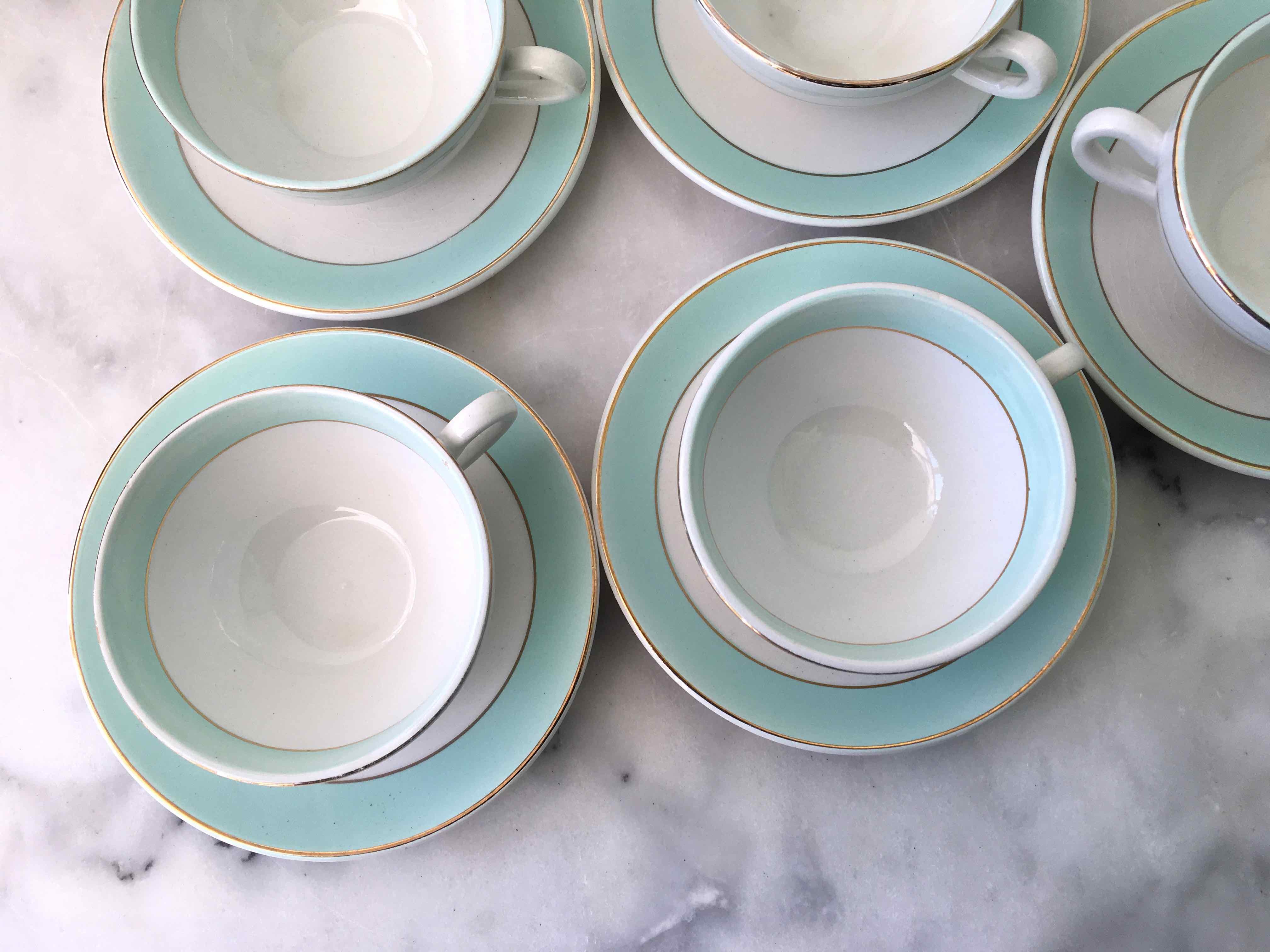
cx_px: 635
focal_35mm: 29
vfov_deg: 48.2
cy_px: 476
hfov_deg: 61.7
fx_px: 1064
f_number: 2.2
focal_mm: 4.15
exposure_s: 1/235
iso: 25
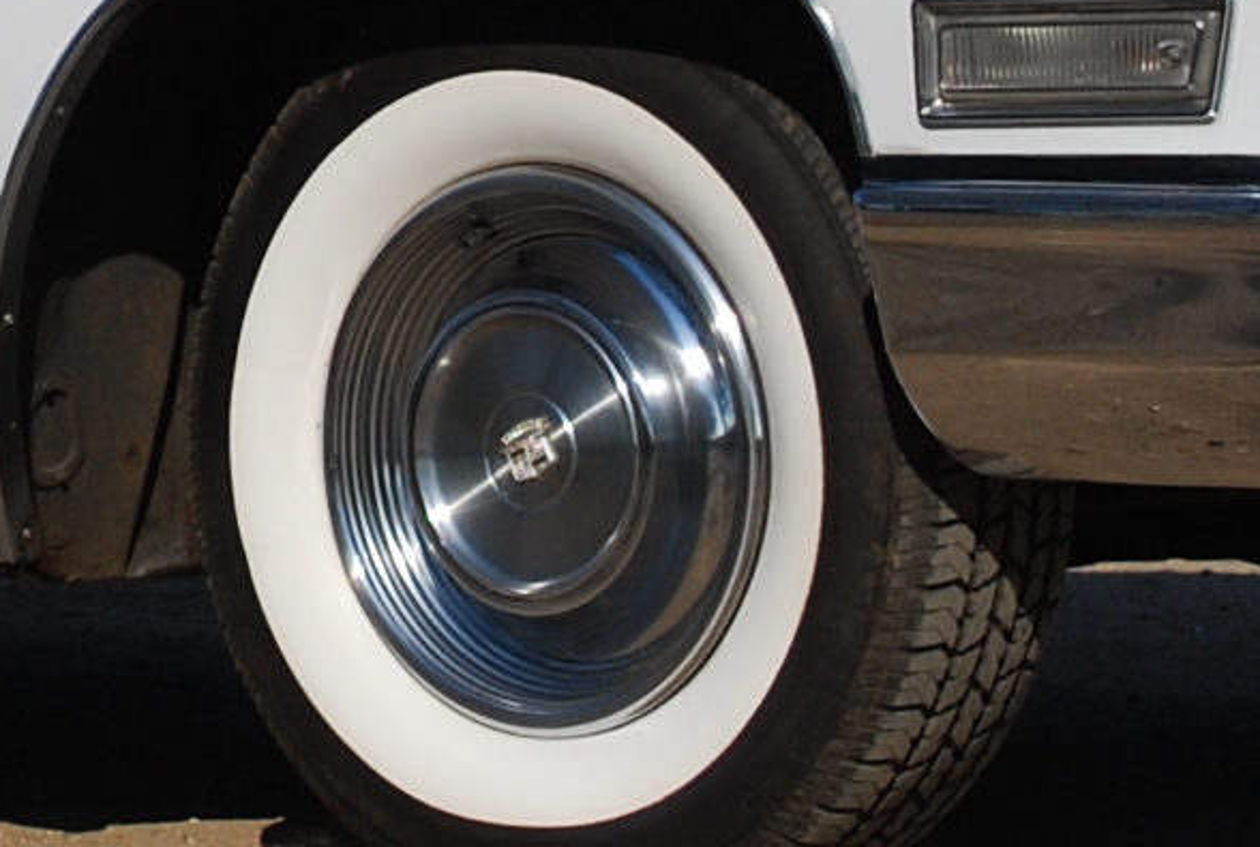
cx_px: -193
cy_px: -448
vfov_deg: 5.1
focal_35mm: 266
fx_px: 9331
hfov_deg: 7.7
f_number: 5.6
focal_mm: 36
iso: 200
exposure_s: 1/1600
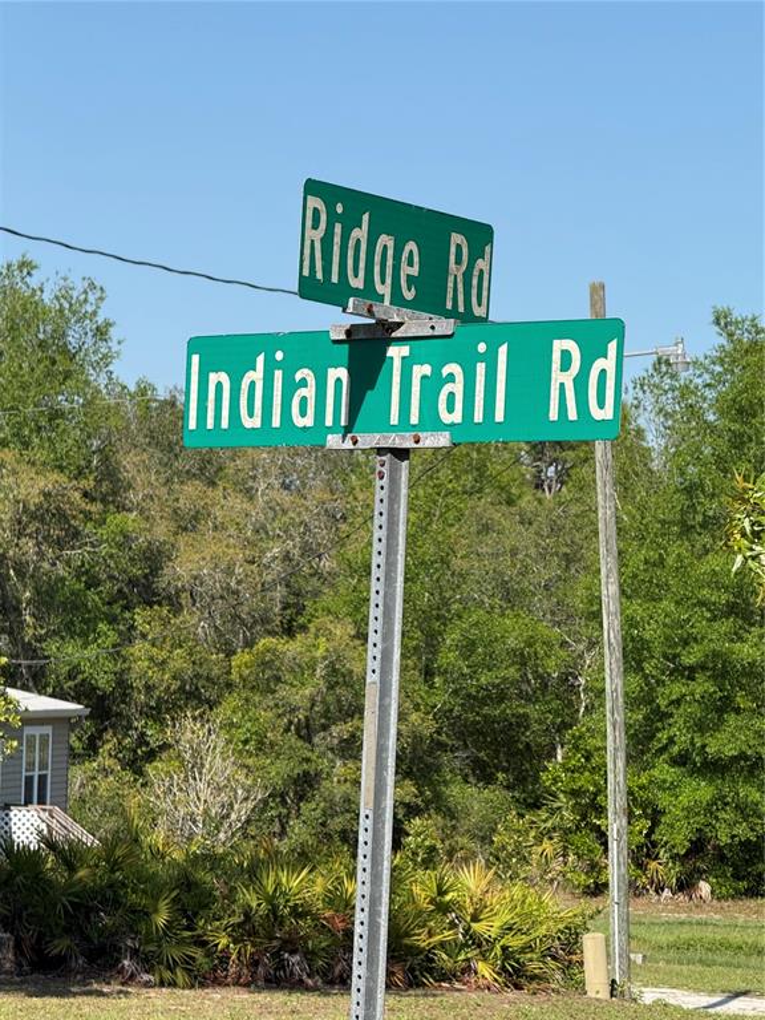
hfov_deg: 12.3
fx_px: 3536
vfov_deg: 16.4
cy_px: 510
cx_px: 382
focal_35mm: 120
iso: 50
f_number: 2.8
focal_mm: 15.66
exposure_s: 1/1186
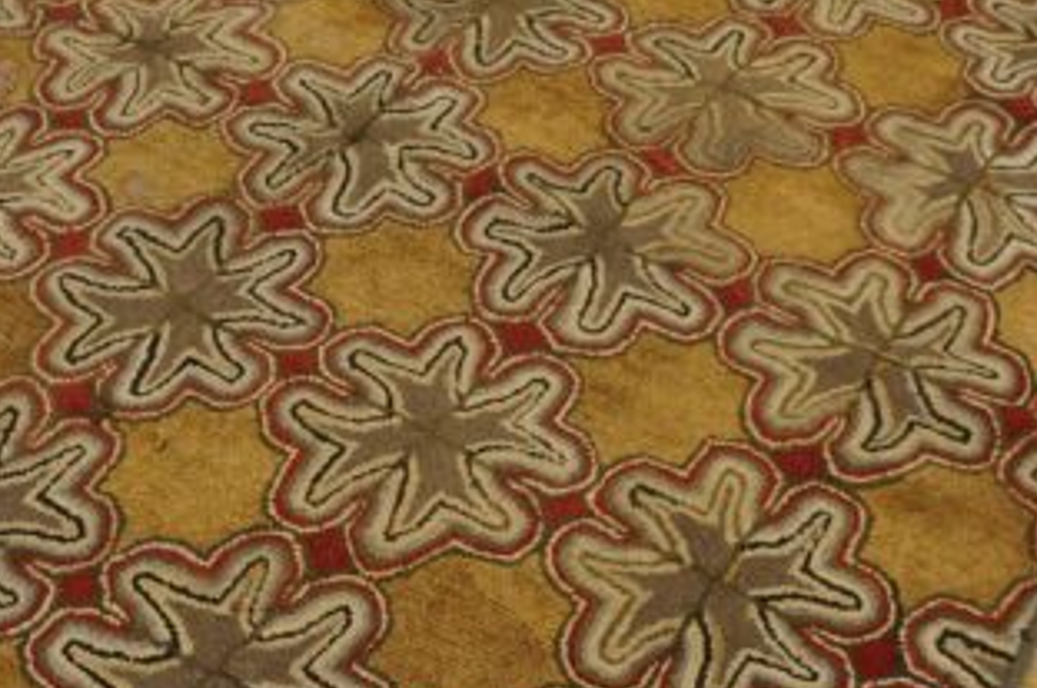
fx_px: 1496
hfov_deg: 38.2
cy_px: 381
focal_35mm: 52
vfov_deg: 25.9
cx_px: 449
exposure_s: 1/60
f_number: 4
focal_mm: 18
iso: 640
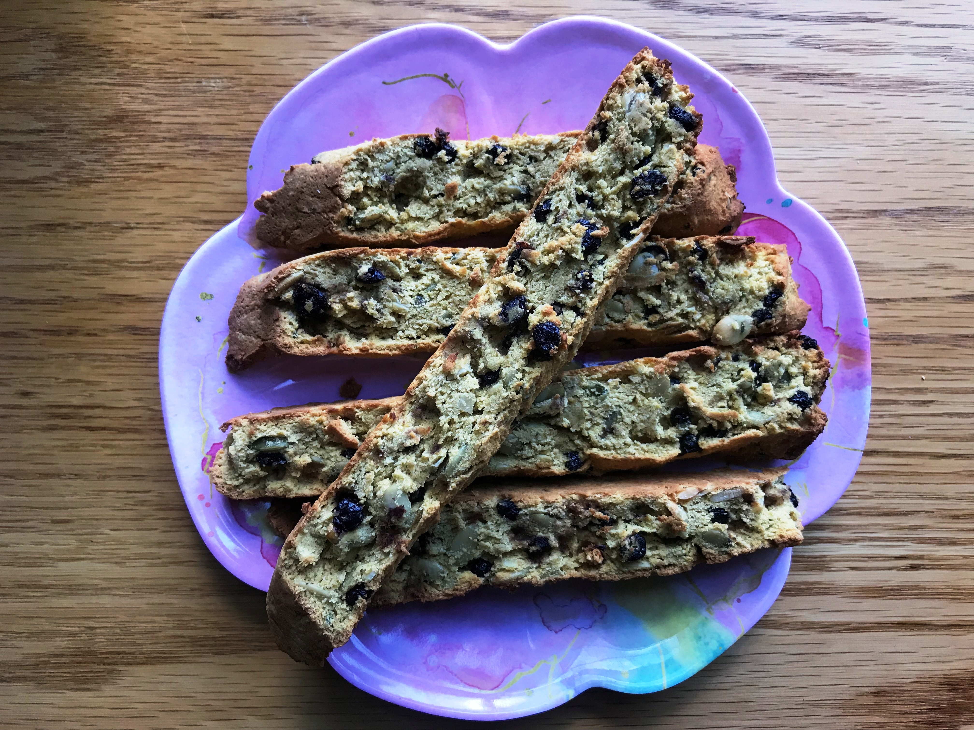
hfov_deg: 63.4
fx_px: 788
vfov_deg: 49.7
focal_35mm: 28
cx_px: 487
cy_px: 365
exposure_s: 1/30
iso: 25
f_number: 1.8
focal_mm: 3.99
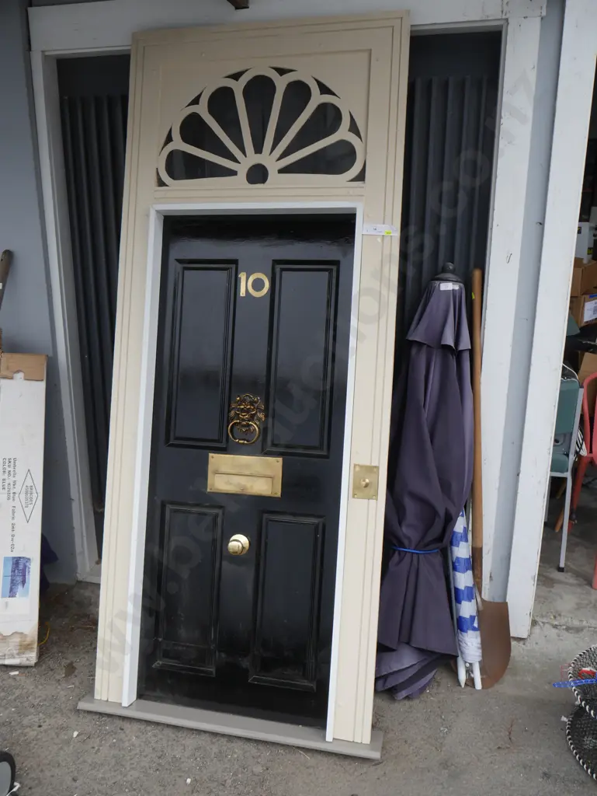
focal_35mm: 28
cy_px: 398
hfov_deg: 49.8
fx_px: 643
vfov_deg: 63.4
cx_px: 298
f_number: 5.6
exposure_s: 1/250
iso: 200
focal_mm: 14
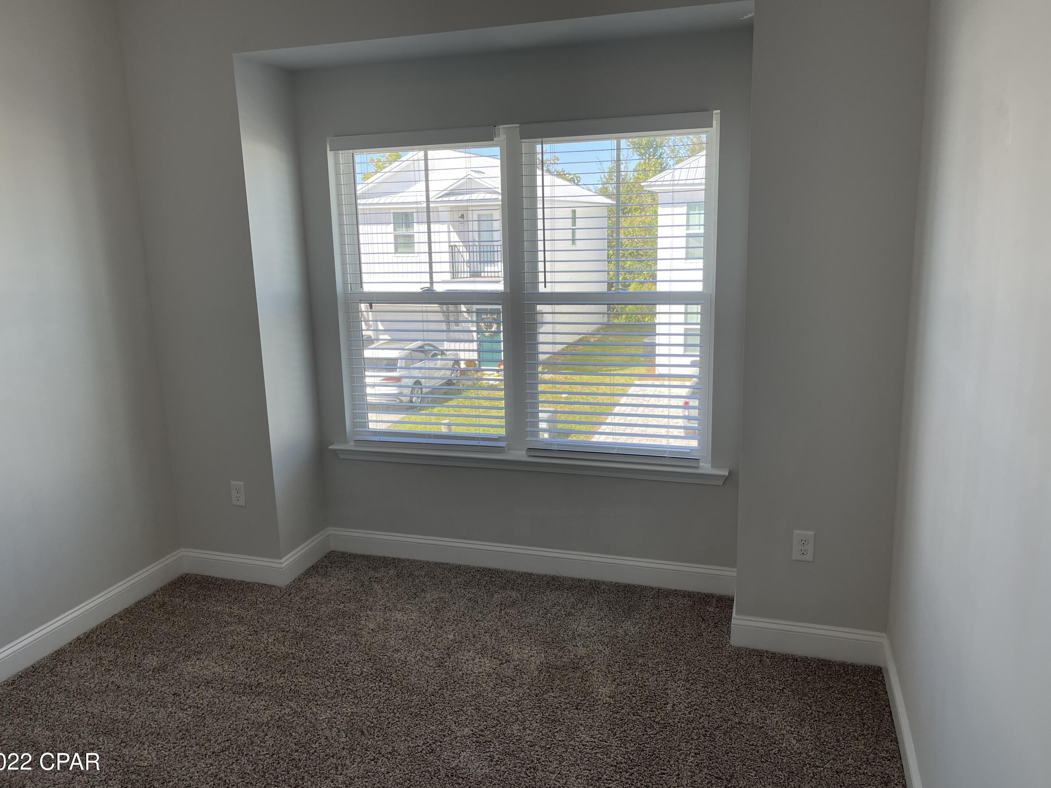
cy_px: 390
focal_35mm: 27
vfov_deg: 51.4
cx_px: 508
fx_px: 820
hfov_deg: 65.3
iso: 32
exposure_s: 1/377
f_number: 1.6
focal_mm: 5.1
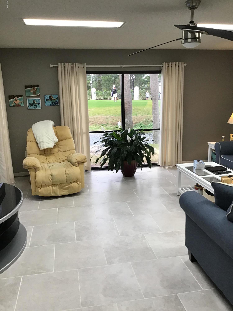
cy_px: 156
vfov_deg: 58.4
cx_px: 116
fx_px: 278
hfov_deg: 45.4
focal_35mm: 31
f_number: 2.4
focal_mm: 3.3
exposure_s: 1/30
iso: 32
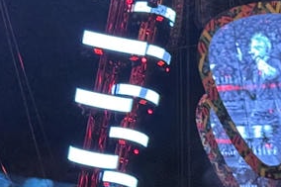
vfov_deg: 7.1
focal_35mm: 190
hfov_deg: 10.3
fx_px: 1482
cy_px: -69
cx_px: -182
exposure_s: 1/40
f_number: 1.78
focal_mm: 6.76
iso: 320
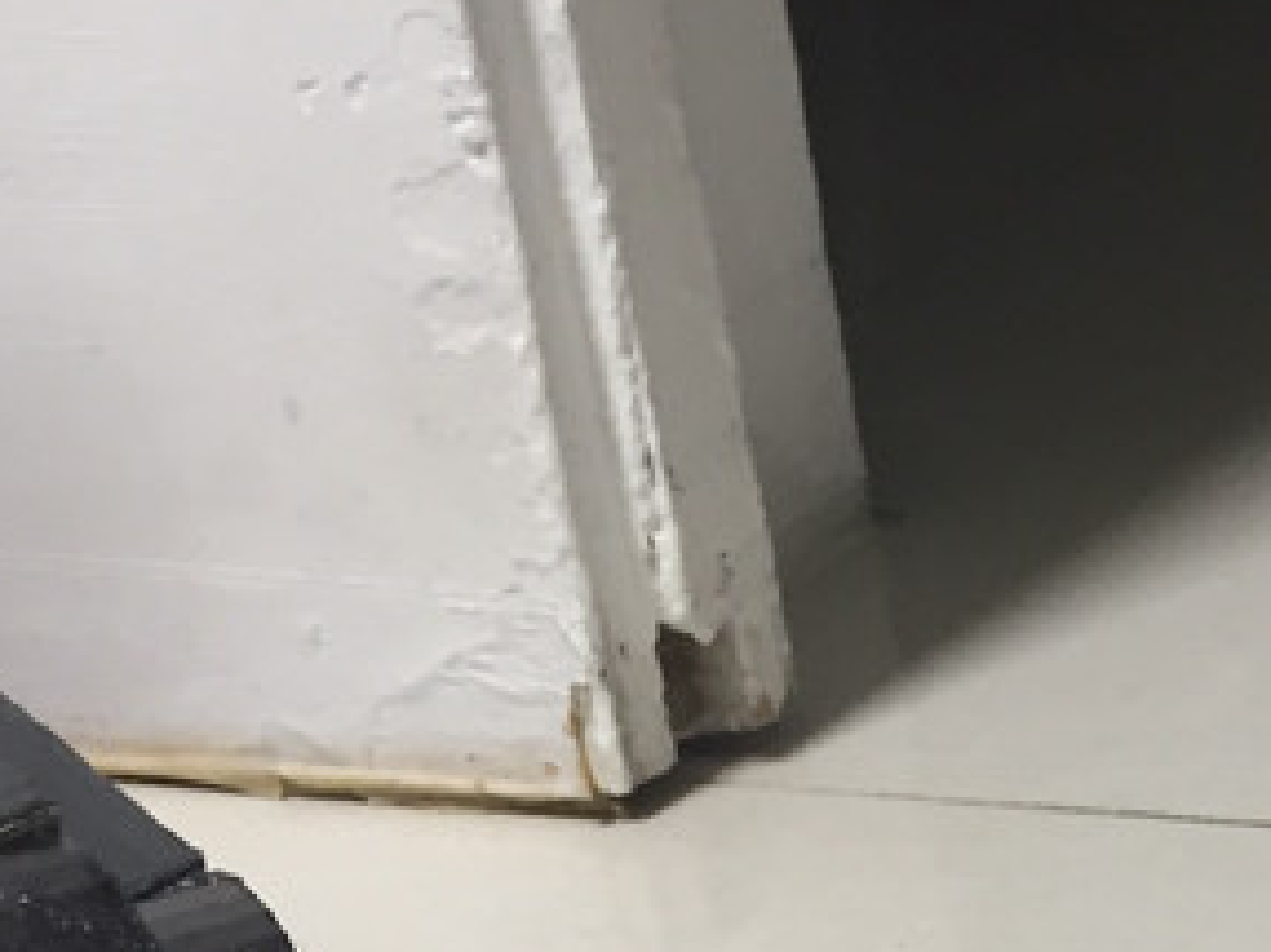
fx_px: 3964
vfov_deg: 12.5
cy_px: 1722
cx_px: 1171
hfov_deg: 17.9
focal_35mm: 108
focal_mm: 4.15
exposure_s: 1/33
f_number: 2.2
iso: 100
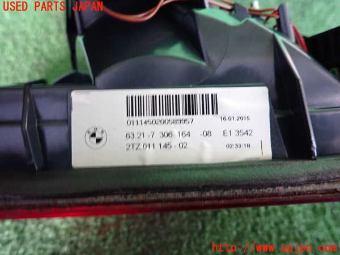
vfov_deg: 54.9
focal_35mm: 25
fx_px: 246
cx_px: 170
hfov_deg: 69.4
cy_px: 128
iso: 800
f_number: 2
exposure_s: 1/20
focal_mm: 4.5
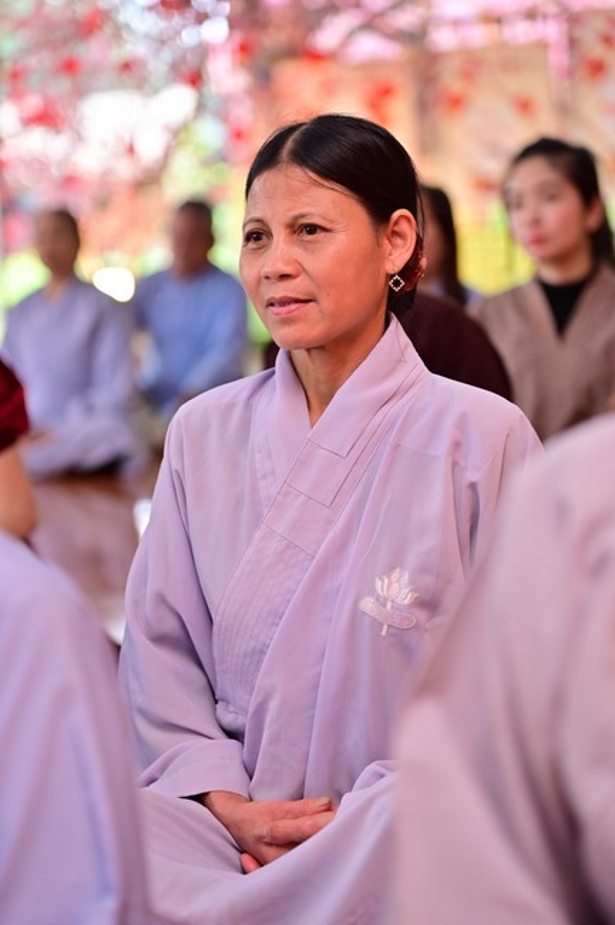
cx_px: 308
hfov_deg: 11.4
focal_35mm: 120
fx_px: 3081
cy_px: 462
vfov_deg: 17.1
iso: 1000
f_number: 4
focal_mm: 120
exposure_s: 1/125
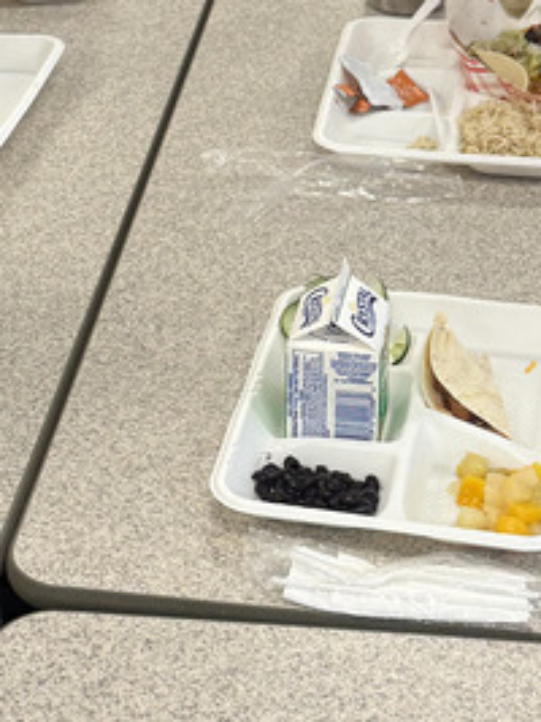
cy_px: 314
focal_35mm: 92
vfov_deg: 21.3
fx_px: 1919
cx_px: 168
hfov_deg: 16.0
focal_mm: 6.76
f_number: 1.78
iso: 125
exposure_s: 1/120
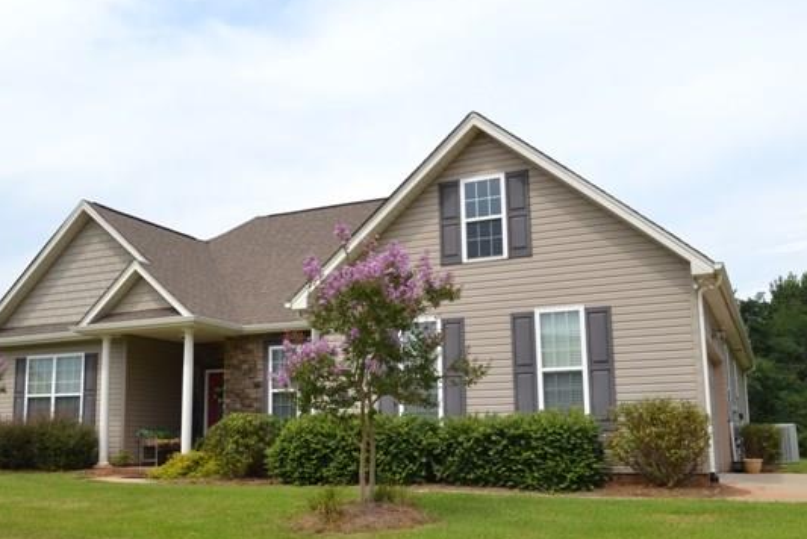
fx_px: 807
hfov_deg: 52.8
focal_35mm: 36
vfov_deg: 36.9
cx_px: 327
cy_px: 288
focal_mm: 20
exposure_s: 1/200
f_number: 9
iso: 100
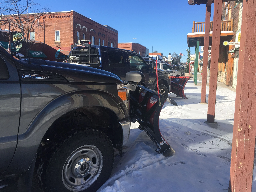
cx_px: 128
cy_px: 96
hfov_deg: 61.7
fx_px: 214
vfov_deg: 48.2
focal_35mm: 29
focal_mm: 4.15
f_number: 2.2
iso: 32
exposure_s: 1/1582
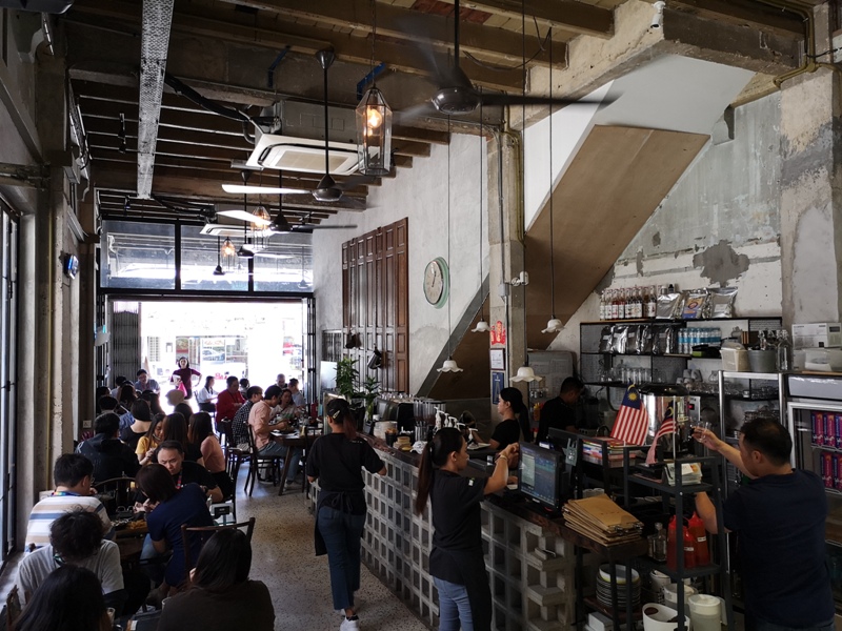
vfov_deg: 51.4
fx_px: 657
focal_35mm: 27
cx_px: 421
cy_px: 316
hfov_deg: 65.3
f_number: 1.8
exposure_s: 1/100
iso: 250
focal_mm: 3.95
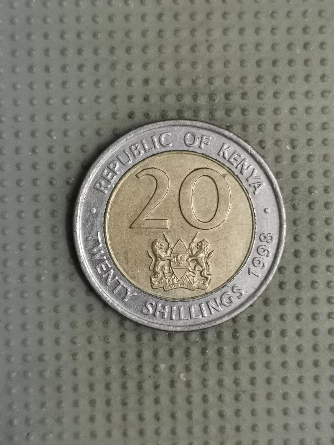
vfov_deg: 36.8
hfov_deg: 28.0
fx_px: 669
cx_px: 167
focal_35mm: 52
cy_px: 222
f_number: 1.8
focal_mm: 4.75
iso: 320
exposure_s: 1/30
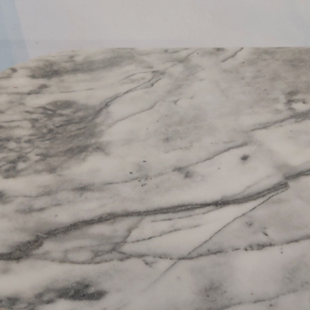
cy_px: 152
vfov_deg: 47.2
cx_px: 145
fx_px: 355
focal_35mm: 35
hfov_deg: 47.2
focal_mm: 3.92
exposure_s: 1/50
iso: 200
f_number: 1.7
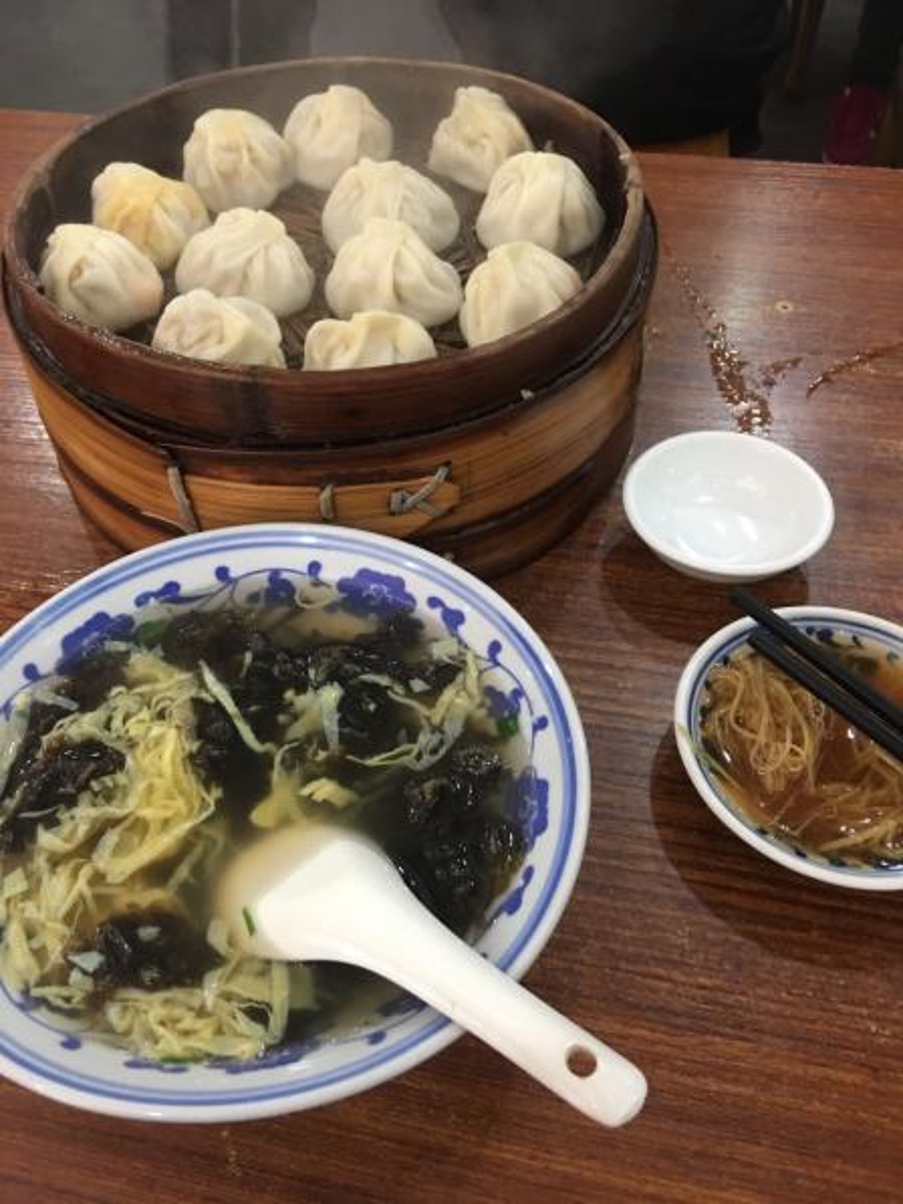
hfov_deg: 48.2
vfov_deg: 61.6
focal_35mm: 29
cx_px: 452
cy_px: 602
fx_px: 1008
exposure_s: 1/17
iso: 100
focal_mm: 4.15
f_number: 2.2
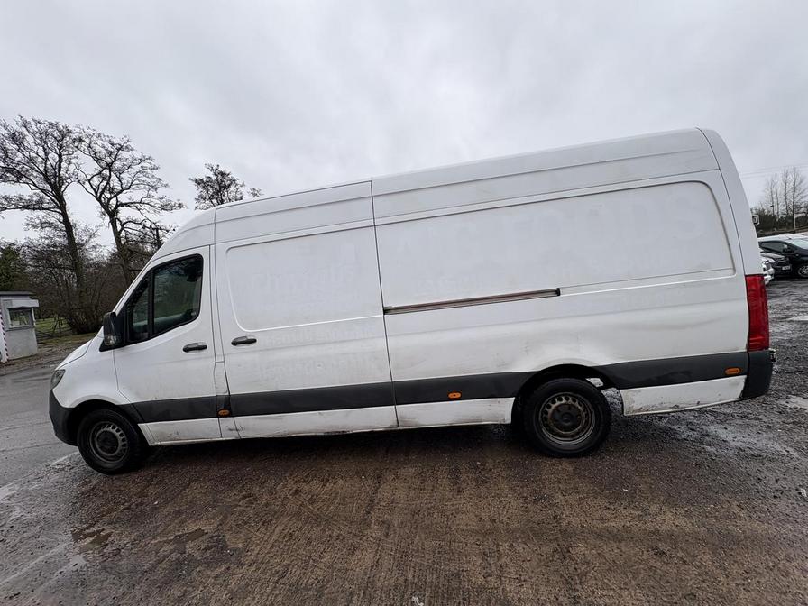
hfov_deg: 102.1
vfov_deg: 85.7
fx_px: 327
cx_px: 404
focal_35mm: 14
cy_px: 303
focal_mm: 2.22
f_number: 2.2
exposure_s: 1/309
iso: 40
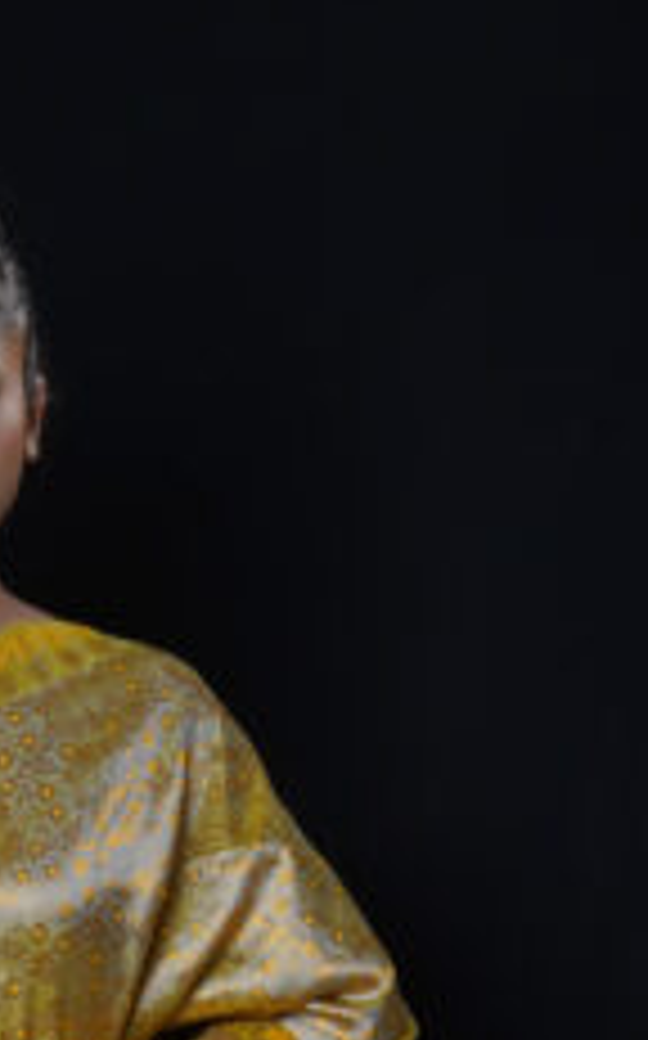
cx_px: -86
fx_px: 3606
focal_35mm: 127
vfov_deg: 15.5
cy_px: 1398
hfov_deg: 10.1
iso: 250
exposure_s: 1/160
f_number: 6.3
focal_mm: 42.8
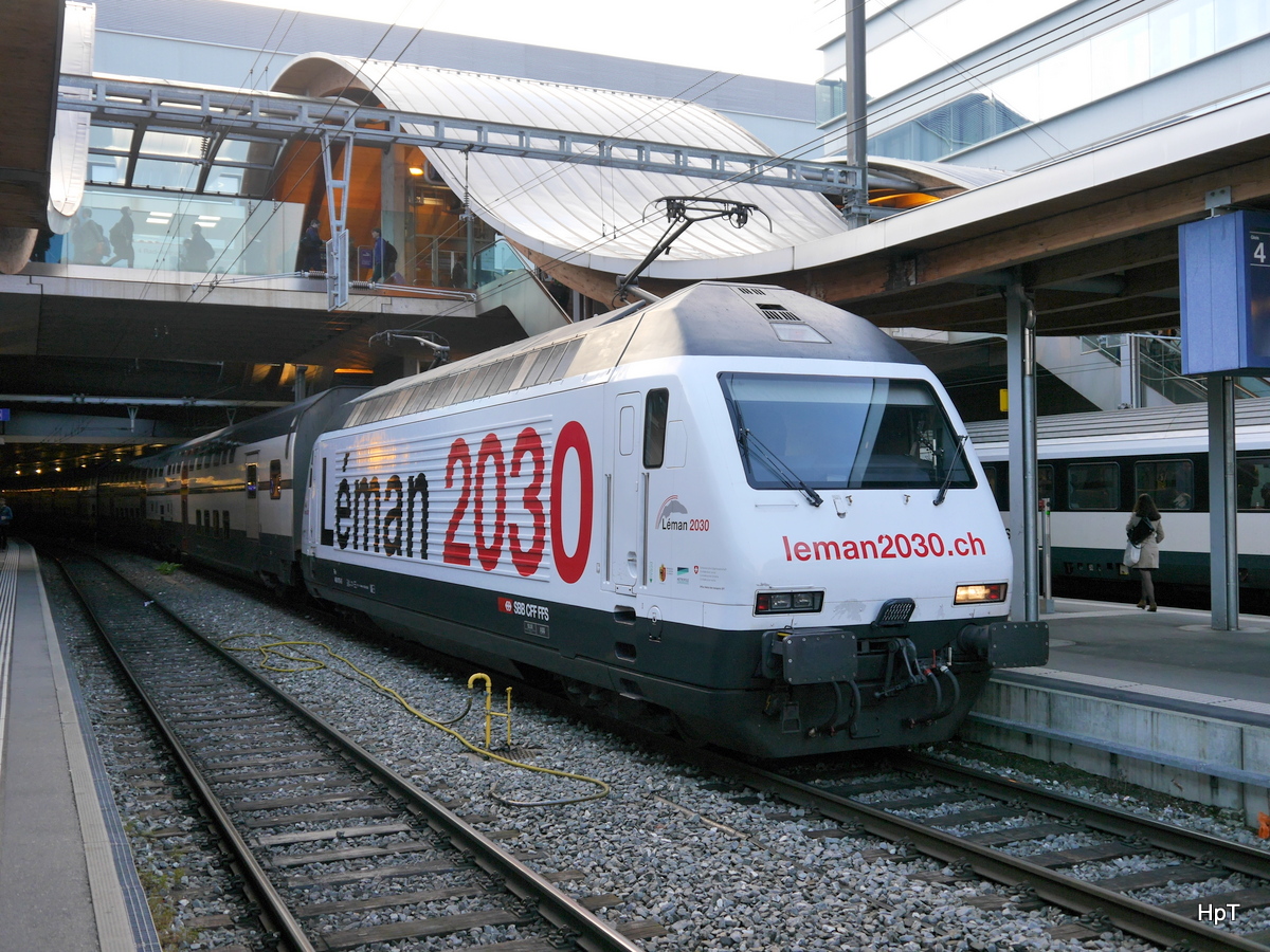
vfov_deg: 37.7
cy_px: 476
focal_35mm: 38
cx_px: 635
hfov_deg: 49.0
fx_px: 1394
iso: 160
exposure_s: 1/100
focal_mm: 19
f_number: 4.5
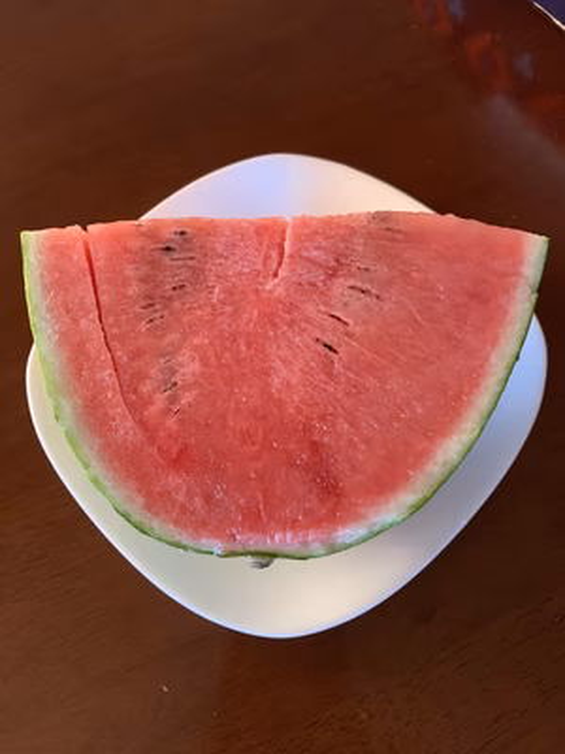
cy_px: 377
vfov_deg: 67.3
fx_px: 566
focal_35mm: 26
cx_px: 282
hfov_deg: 53.1
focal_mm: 4.25
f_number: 1.8
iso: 500
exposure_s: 1/30
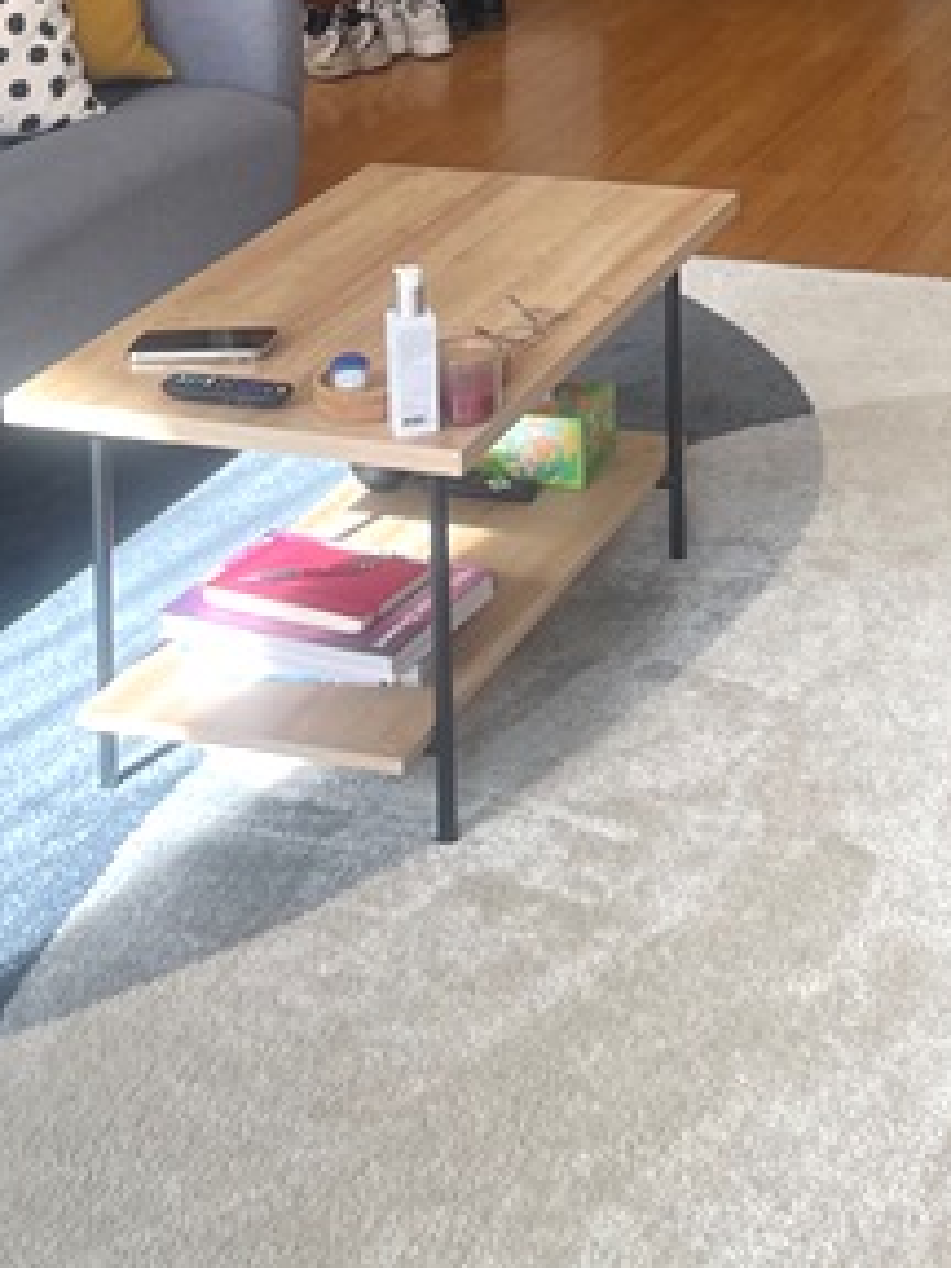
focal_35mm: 70
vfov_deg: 24.7
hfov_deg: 20.4
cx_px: 936
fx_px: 2564
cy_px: -317
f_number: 1.6
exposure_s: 1/121
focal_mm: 5.1
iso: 64
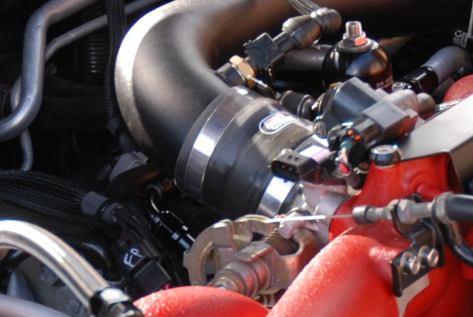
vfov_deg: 6.4
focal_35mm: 216
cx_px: 250
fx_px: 2848
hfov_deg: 9.5
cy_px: 255
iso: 200
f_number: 4
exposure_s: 1/125
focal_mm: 29
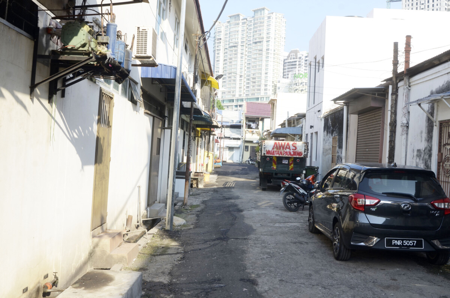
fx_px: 449
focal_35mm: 36
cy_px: 149
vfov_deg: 36.7
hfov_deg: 53.2
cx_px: 225
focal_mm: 24
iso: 125
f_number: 9
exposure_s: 1/125
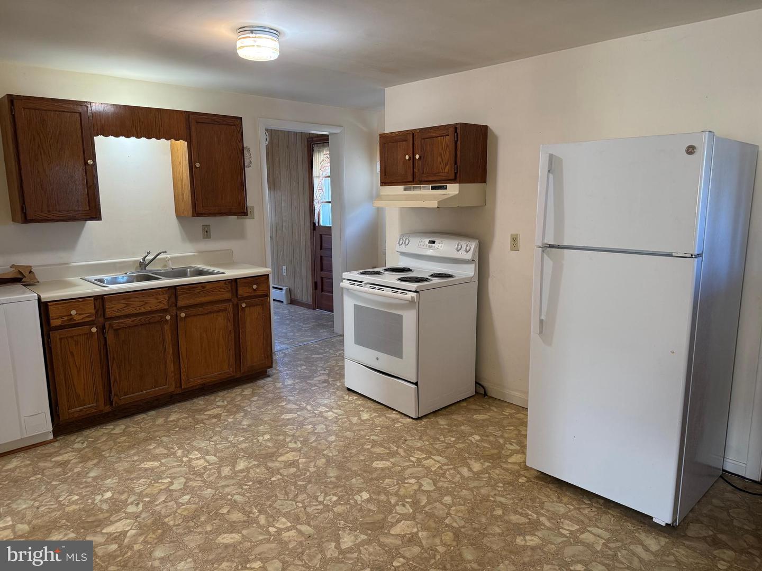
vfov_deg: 56.8
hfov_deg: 71.6
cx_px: 381
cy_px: 286
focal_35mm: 24
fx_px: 528
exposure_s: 1/60
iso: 160
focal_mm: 6.76
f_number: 1.78
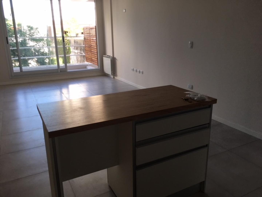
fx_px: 219
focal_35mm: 29
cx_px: 131
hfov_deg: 61.7
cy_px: 98
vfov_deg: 48.2
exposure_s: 1/100
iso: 32
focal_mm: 4.15
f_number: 2.2
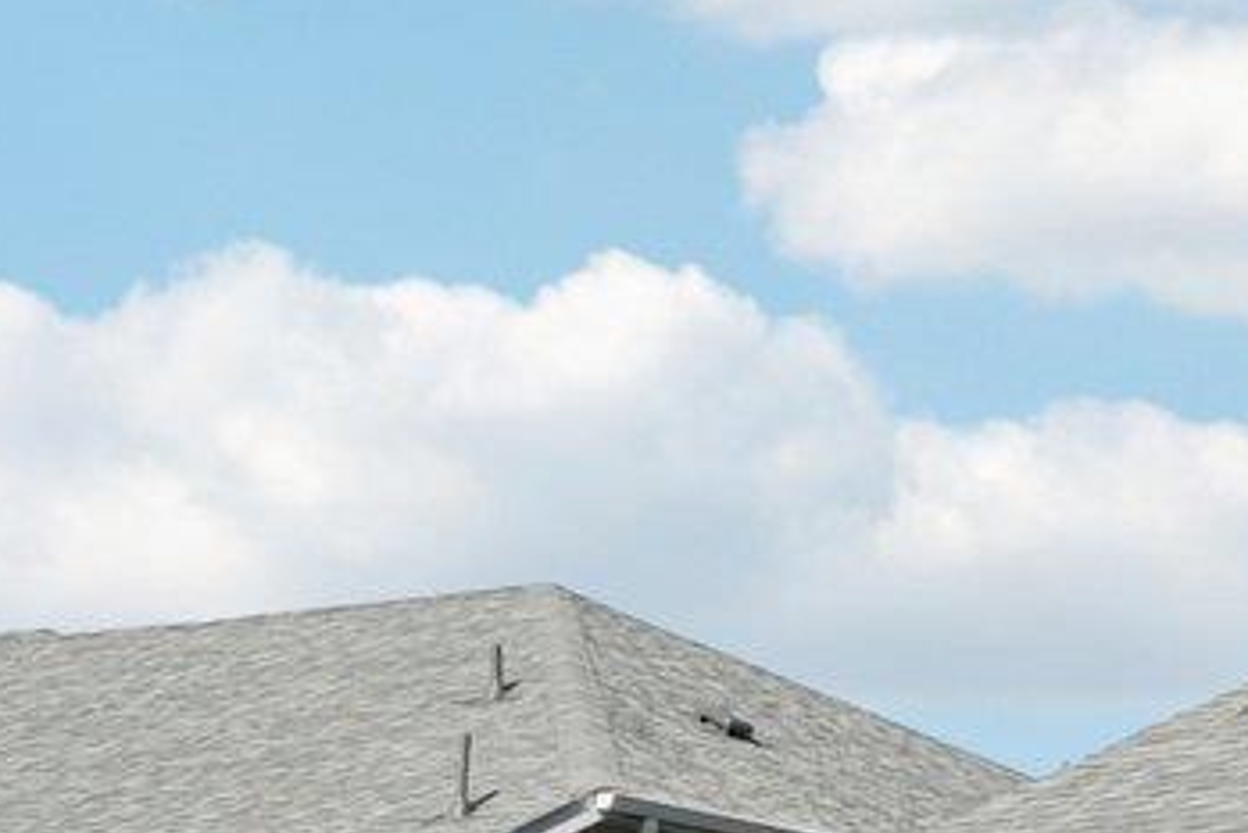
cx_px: 2324
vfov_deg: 10.1
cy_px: 1450
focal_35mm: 129
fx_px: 4474
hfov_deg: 13.9
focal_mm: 15
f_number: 8
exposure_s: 1/1250
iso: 400
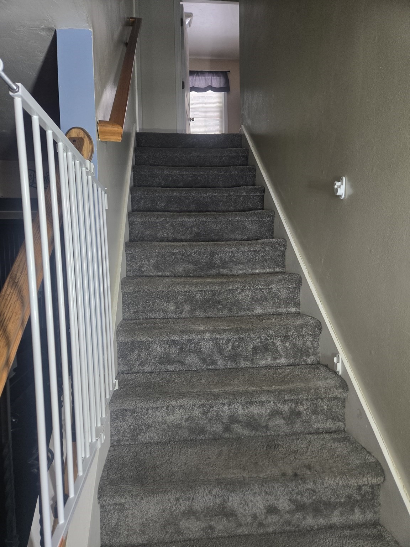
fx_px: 363
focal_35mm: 23
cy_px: 274
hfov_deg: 58.9
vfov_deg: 73.9
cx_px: 205
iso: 160
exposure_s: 1/52
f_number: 1.8
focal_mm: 5.4
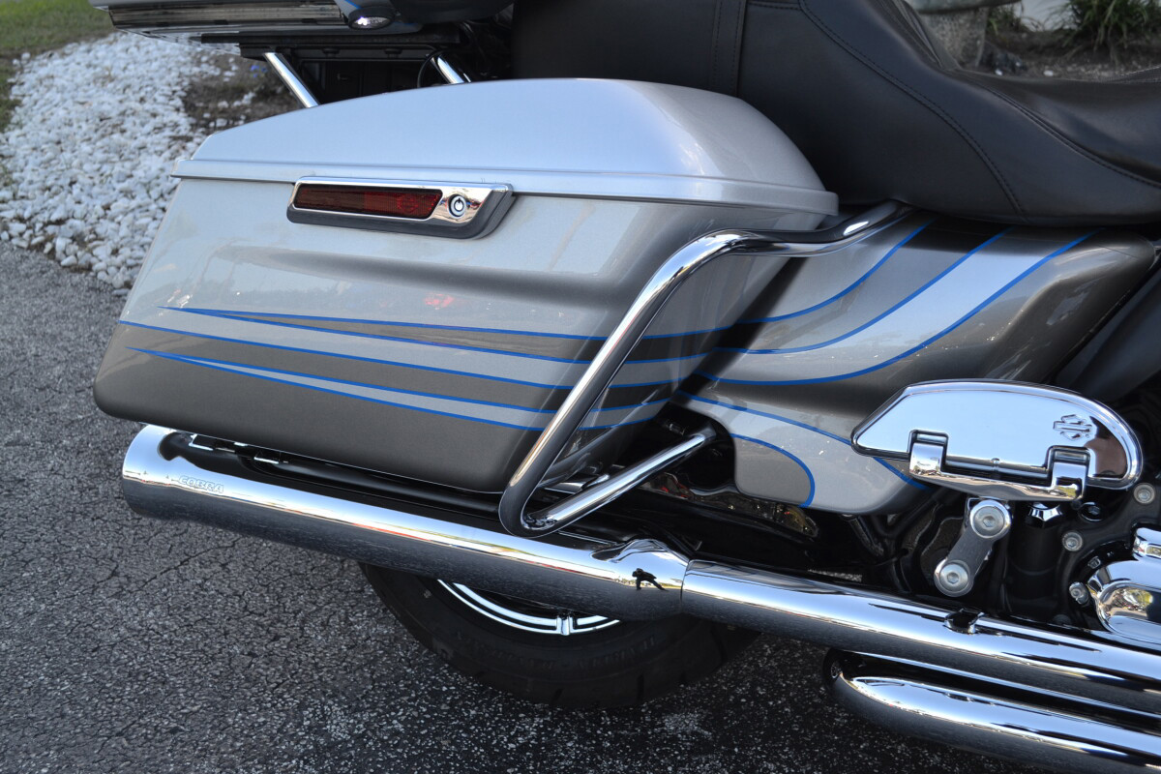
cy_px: 387
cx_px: 580
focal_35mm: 39
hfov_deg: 49.6
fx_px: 1258
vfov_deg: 34.2
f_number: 5.6
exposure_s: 1/125
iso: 140
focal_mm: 26
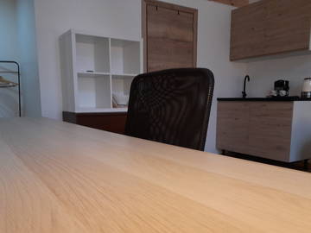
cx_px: 156
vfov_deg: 54.9
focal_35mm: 25
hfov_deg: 69.4
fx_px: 225
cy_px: 116
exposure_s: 1/50
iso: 200
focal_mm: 4.6
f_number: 2
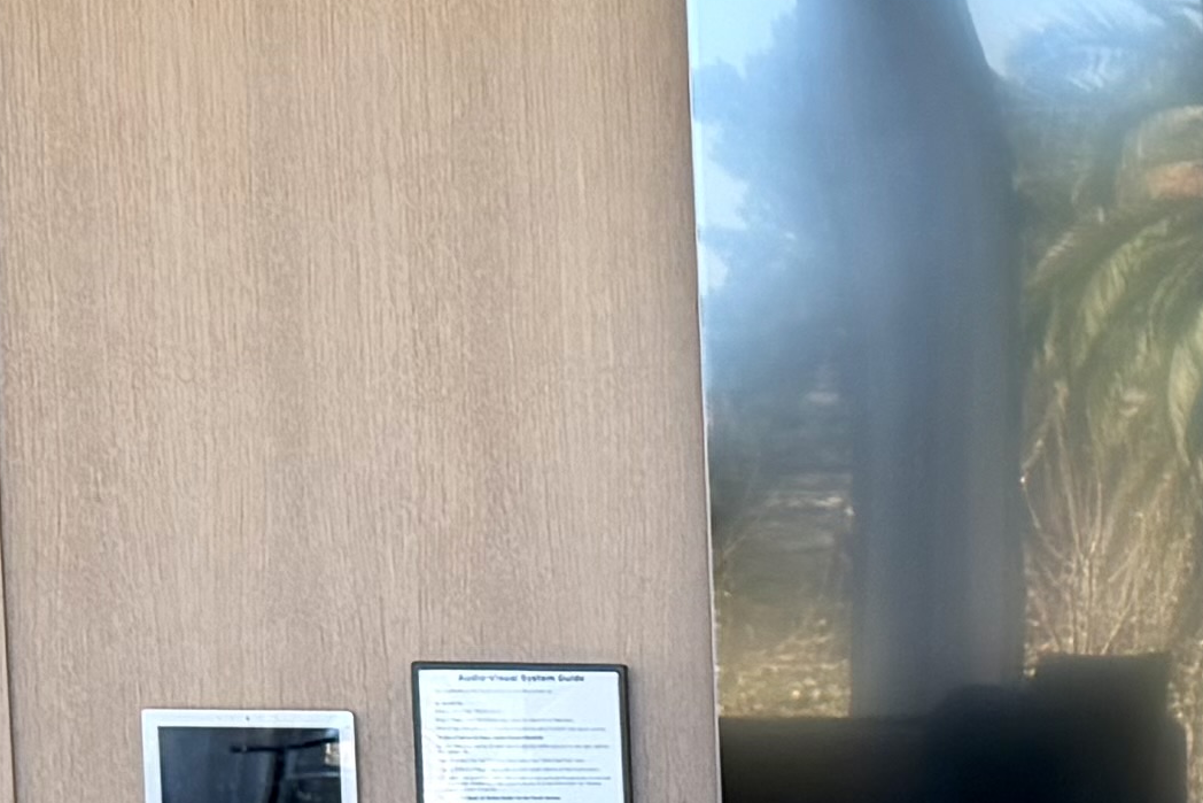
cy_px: 1267
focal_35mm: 136
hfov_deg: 13.9
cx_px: 1927
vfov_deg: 9.7
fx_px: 4545
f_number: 1.78
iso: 125
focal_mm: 6.76
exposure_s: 1/121
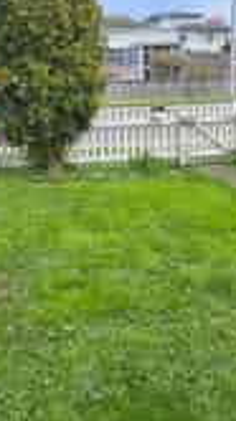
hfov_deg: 28.2
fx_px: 469
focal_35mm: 42
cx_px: 105
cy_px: 209
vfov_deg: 48.4
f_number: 2.2
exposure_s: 1/2921
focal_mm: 2.2
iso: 50
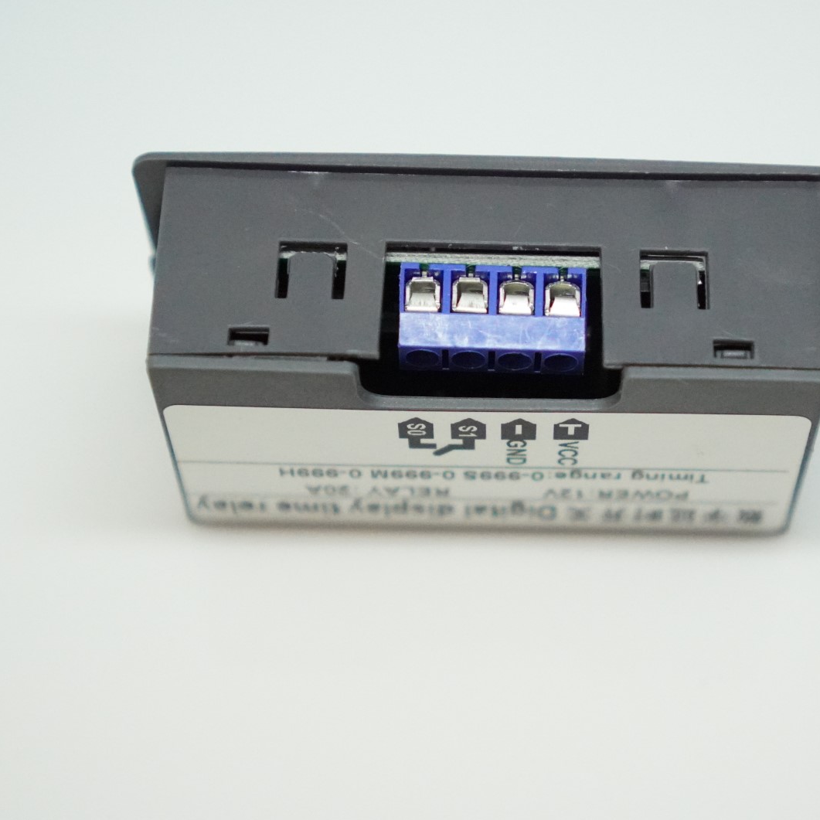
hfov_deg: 22.8
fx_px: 2029
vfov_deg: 22.8
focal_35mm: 76
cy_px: 433
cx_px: 521
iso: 6400
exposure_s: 1/4000
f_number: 2.5
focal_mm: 35
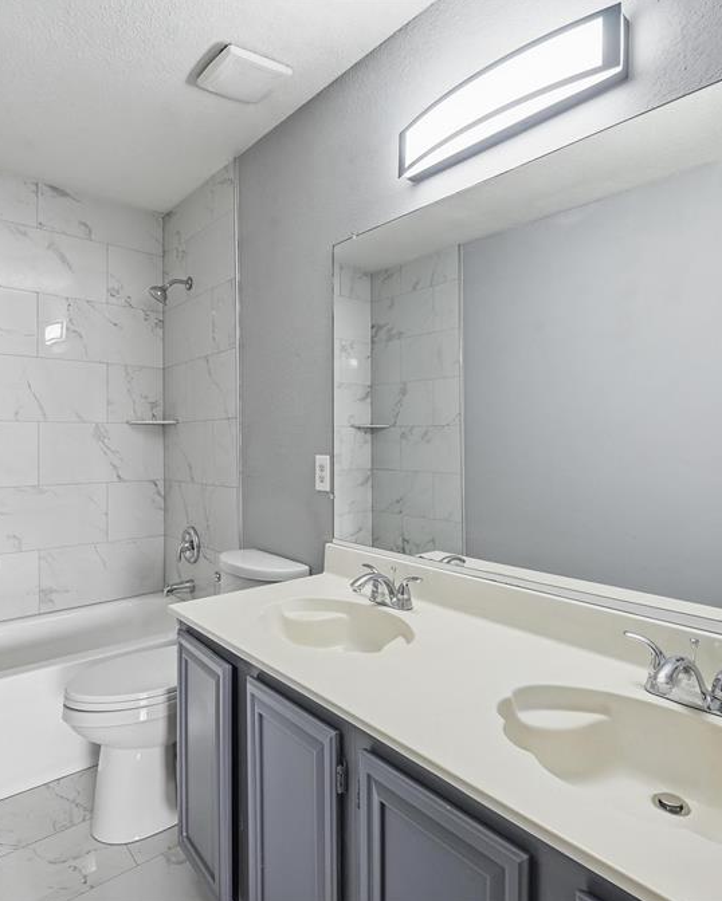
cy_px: 451
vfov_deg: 80.4
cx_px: 378
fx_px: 534
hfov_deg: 68.1
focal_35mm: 20
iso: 500
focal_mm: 14
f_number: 9
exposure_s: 1/400
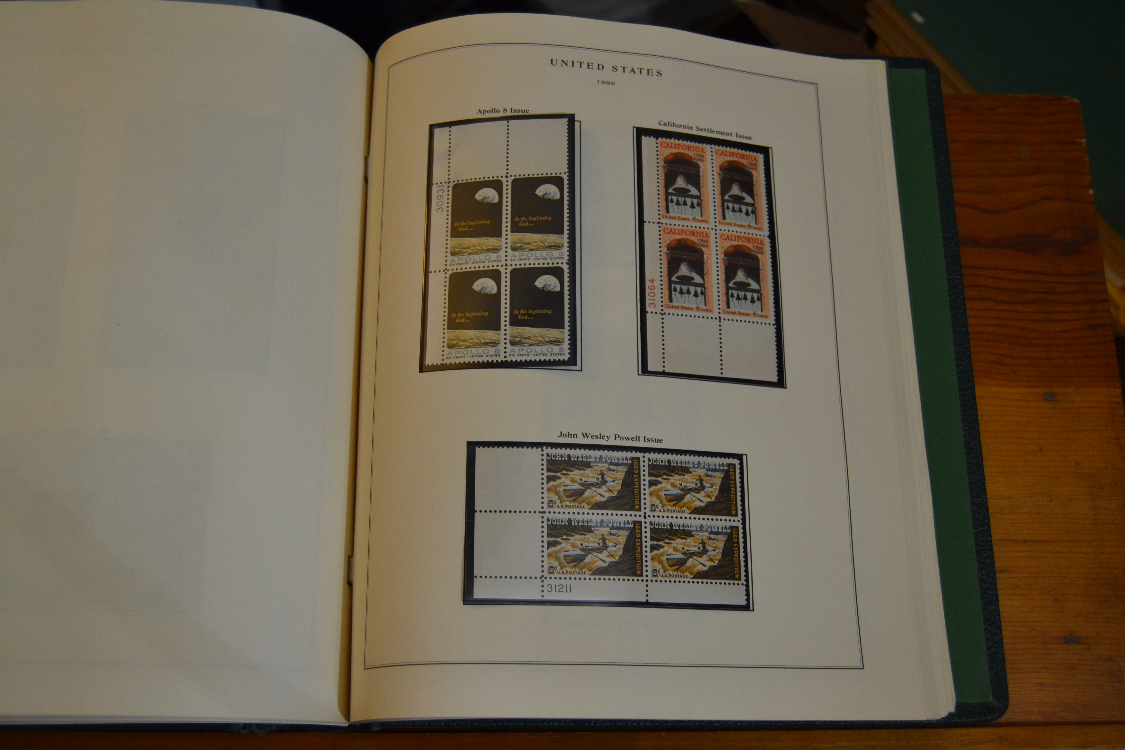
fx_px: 1219
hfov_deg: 49.6
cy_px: 375
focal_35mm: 39
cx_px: 562
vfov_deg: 34.2
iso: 1000
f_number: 4
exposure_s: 1/60
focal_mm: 26
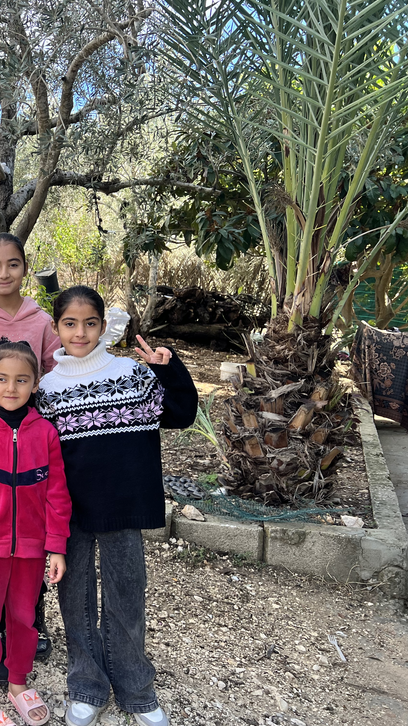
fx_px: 731
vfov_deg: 52.8
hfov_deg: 27.5
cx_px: -78
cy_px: 364
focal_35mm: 38
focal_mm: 5.7
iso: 50
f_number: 1.5
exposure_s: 1/531
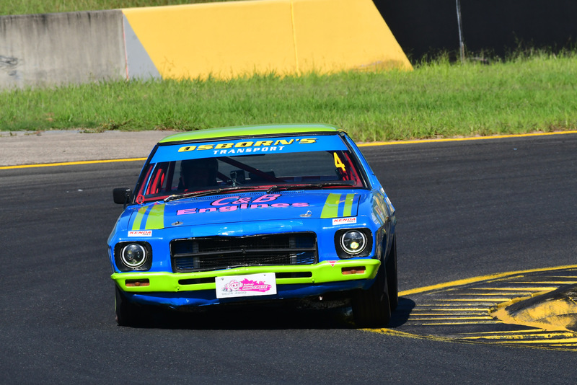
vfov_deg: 2.6
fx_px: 8417
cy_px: 192
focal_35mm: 525
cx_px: 288
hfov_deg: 3.9
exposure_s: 1/640
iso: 500
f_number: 13
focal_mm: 350
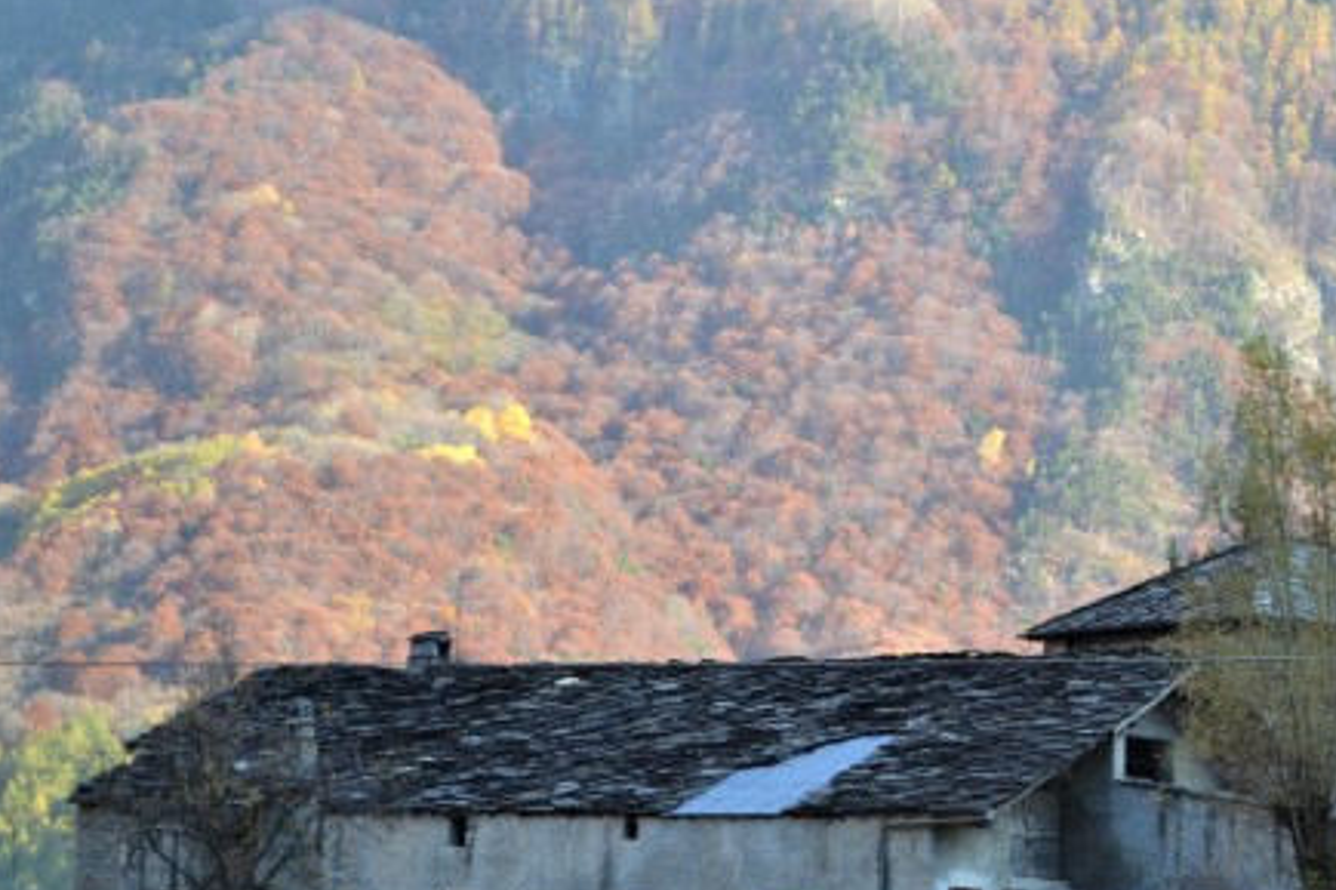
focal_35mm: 137
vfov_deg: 10.0
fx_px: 5076
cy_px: 582
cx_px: 1096
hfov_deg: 14.9
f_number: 5.6
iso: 400
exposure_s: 1/80
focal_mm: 55
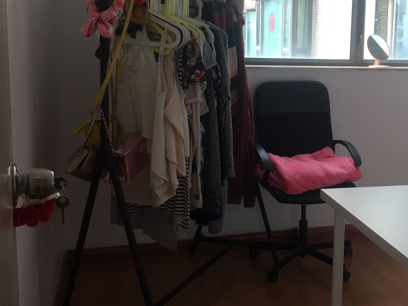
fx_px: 519
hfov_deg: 41.9
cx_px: 295
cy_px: 111
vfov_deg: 32.7
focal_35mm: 44
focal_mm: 4.15
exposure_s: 1/170
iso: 32
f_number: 2.2
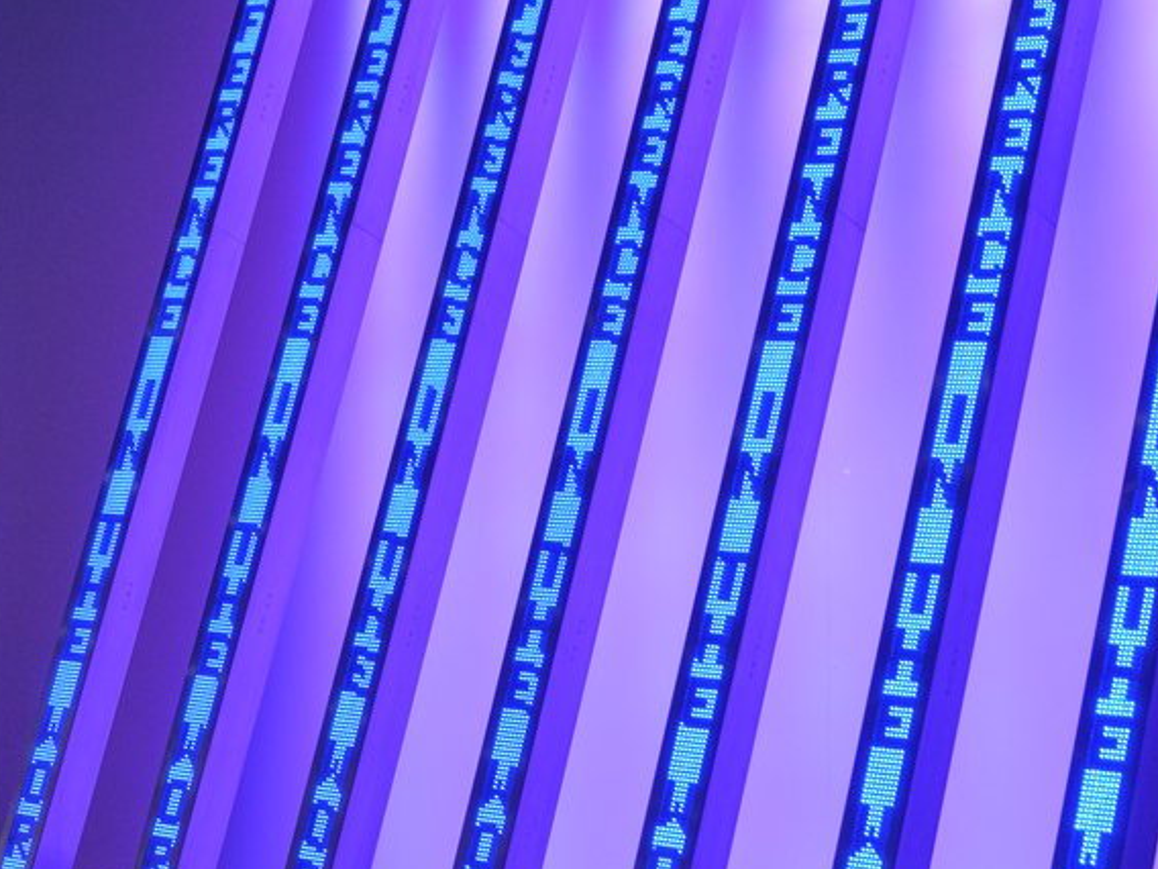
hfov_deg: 20.3
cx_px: 161
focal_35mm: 95
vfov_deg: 15.5
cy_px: 315
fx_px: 3178
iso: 400
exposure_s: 1/80
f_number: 8
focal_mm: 45
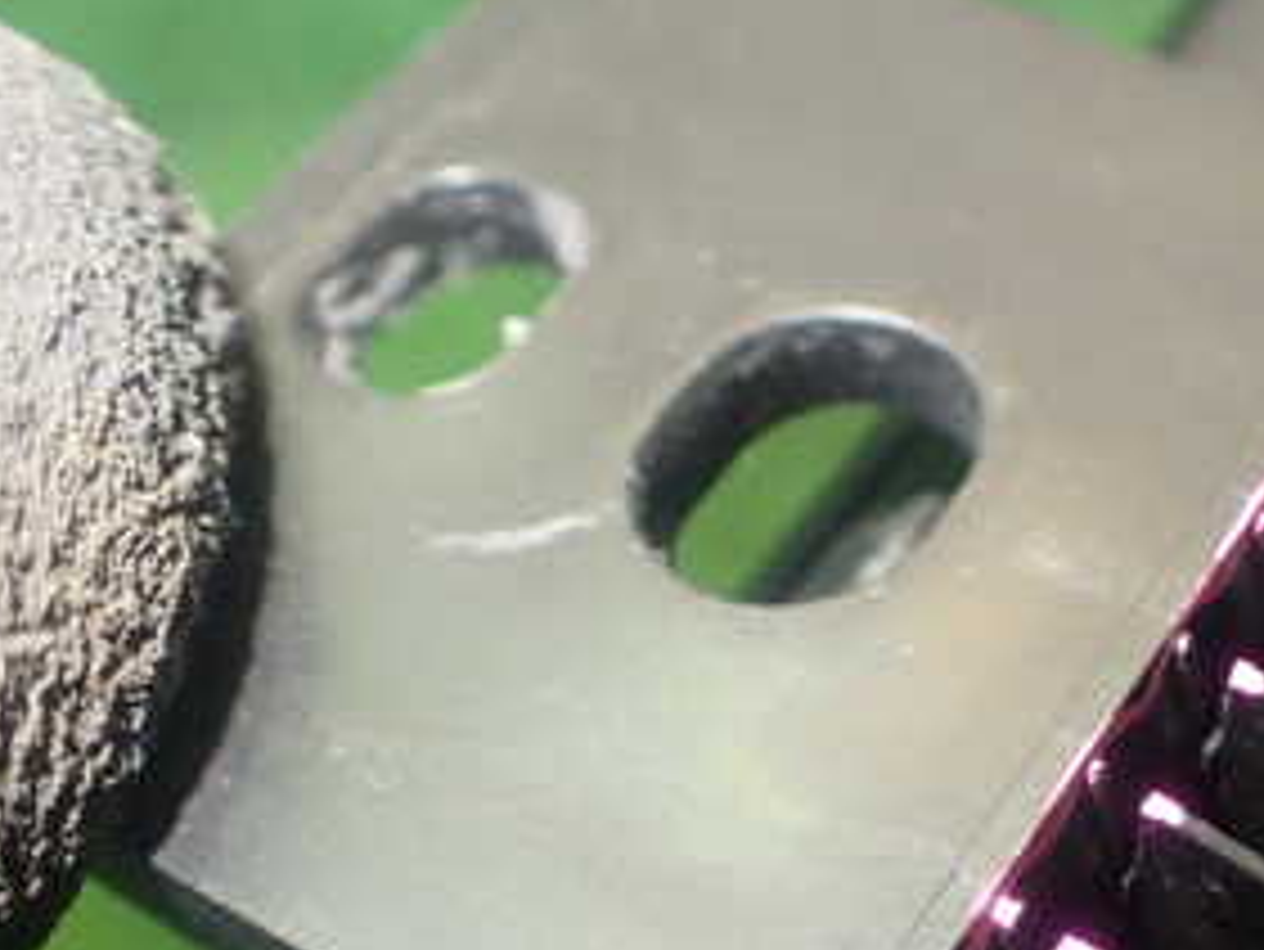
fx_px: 2338
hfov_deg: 29.6
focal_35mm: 64
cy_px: 716
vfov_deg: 22.7
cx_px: 1003
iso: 250
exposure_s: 1/30
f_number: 2.3
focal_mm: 5.4
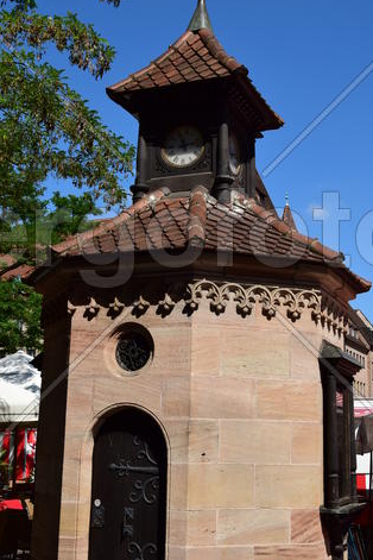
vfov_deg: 41.0
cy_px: 238
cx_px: 200
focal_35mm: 48
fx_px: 746
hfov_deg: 28.1
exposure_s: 1/250
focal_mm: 26
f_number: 9
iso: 100
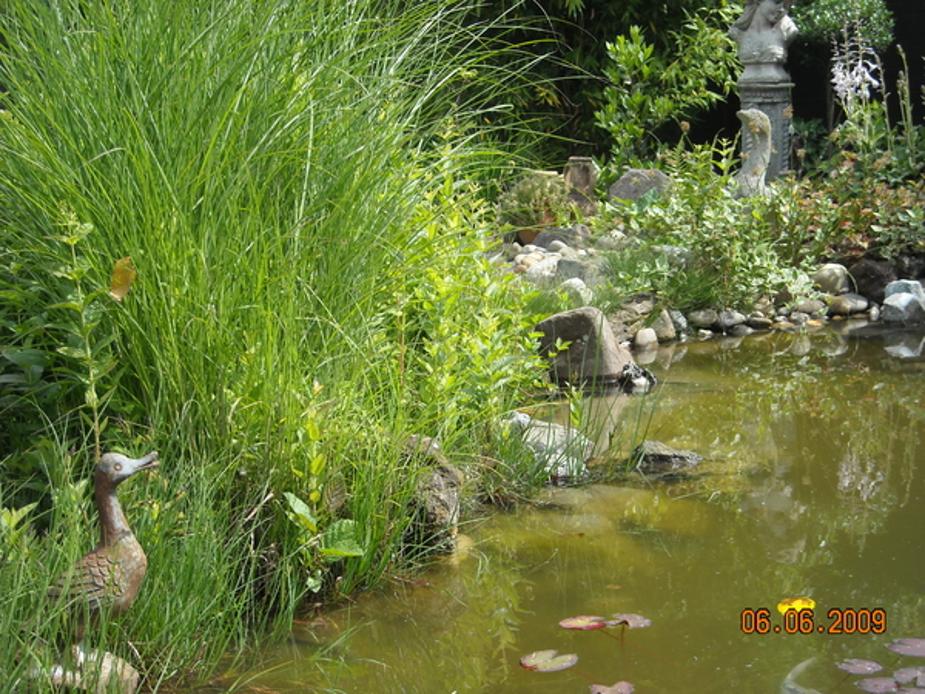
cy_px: 347
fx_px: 1630
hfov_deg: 31.7
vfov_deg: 24.0
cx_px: 462
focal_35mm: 61
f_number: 3.5
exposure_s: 1/323
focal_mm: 9.87
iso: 64
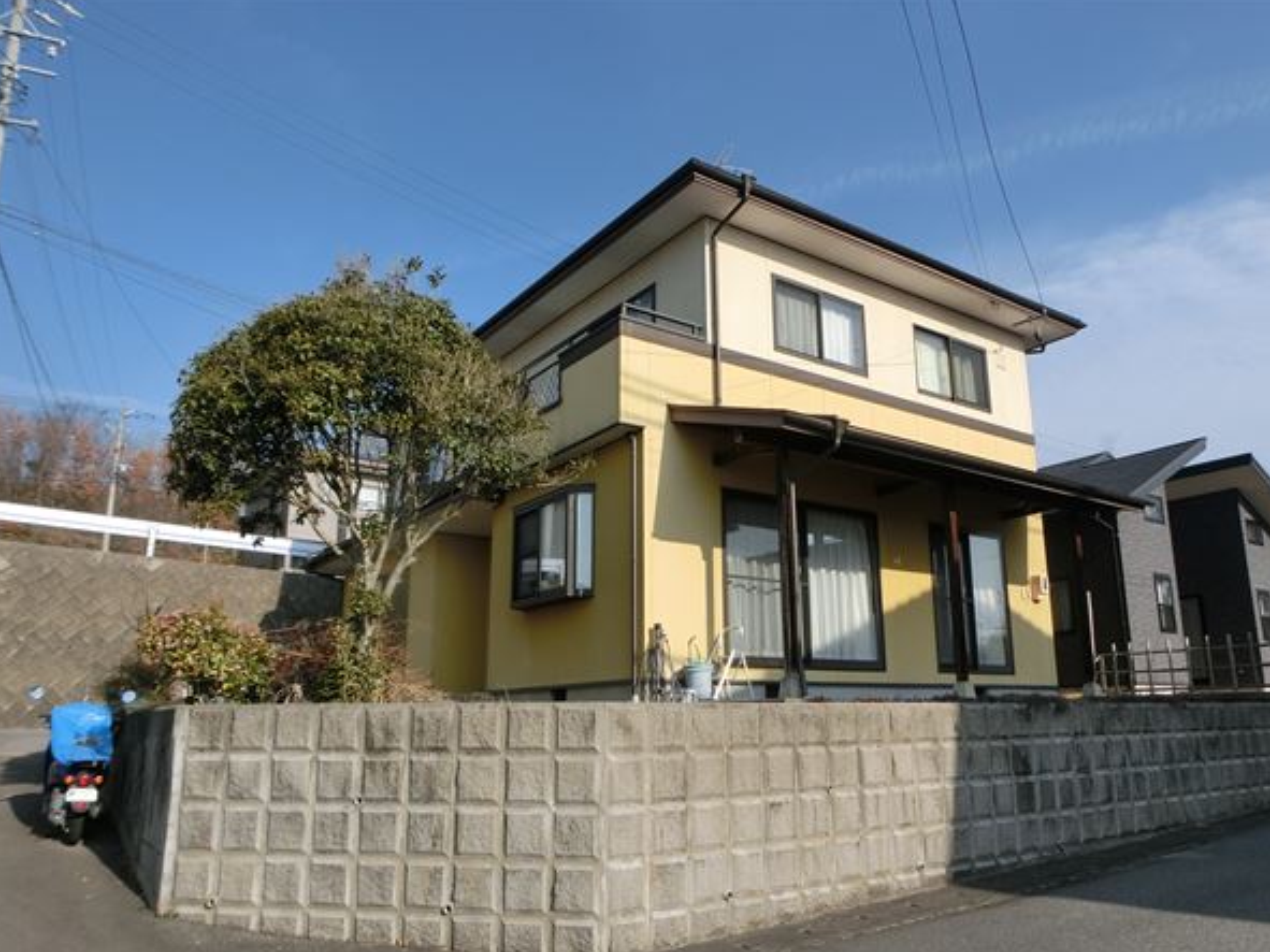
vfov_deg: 53.0
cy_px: 511
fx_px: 954
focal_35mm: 26
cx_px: 670
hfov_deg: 67.3
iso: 80
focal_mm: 4.24
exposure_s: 1/200
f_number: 7.9
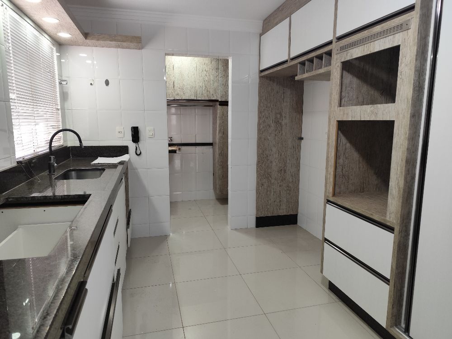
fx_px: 300
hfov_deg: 73.9
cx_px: 226
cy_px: 170
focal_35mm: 23
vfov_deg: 58.9
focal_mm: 6.19
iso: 500
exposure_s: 1/120
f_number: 1.65
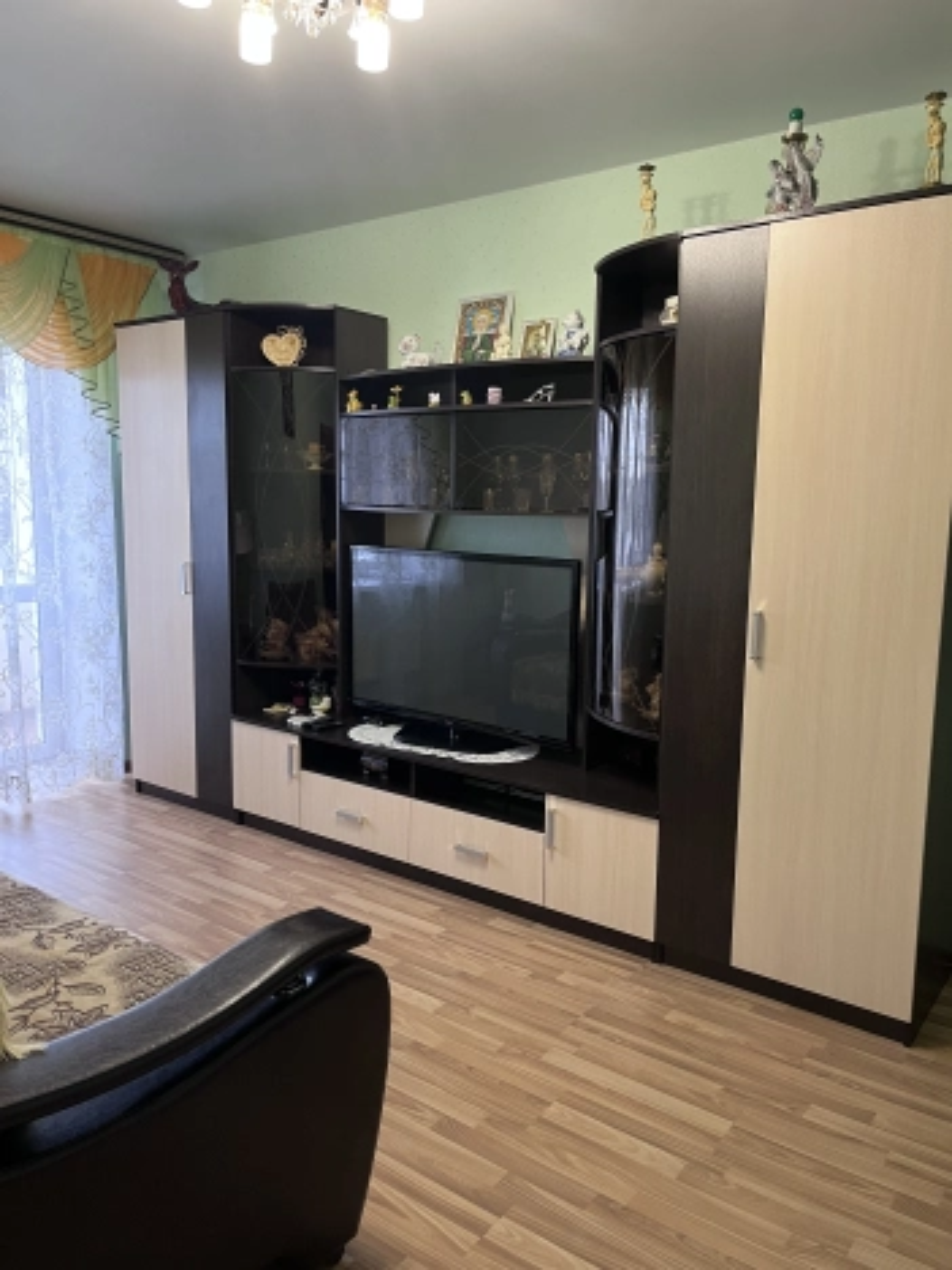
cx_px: 476
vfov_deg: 67.3
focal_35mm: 26
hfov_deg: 53.1
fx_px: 953
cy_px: 635
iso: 200
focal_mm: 5.1
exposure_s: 1/50
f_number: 1.6
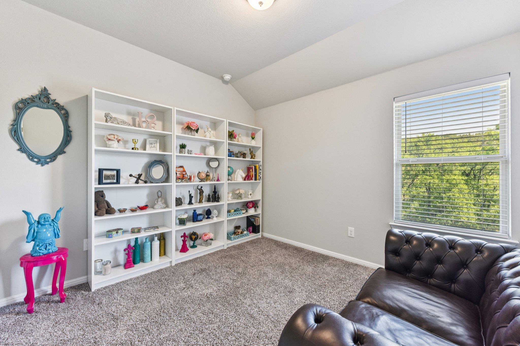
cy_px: 173
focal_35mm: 14
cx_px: 260
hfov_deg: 104.3
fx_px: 202
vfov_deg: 81.2
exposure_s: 1/15
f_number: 8
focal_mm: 14
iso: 800
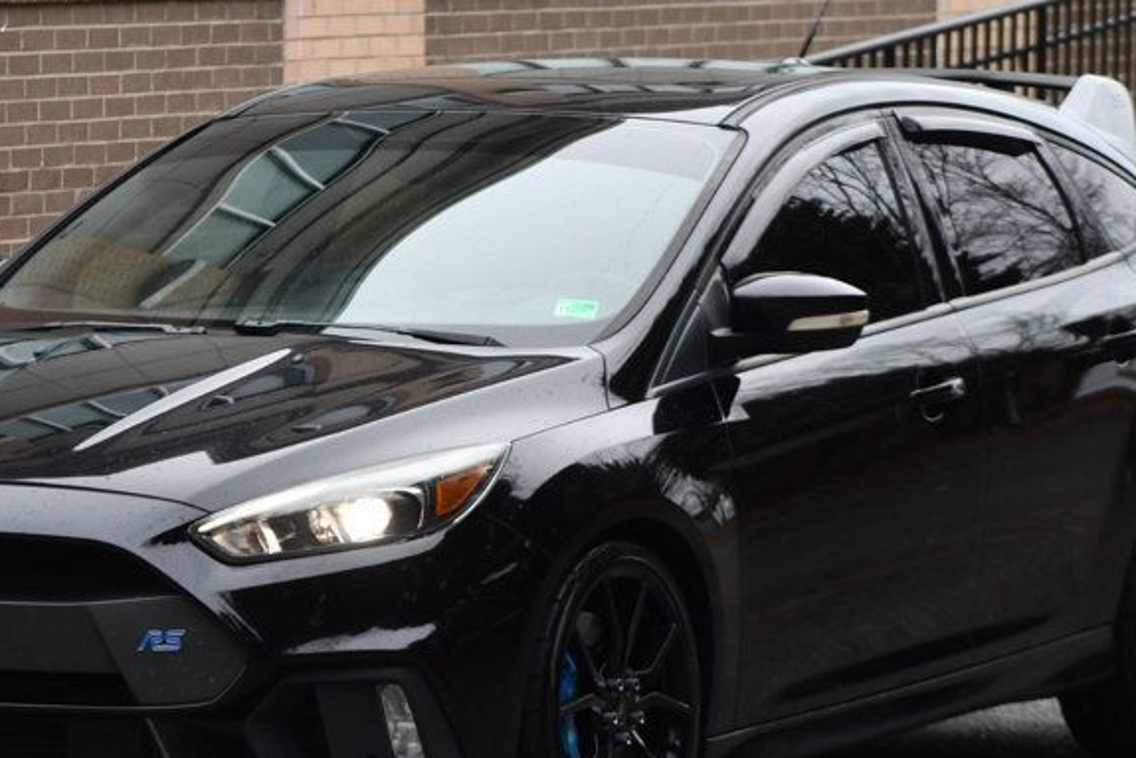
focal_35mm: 230
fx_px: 7259
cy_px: 301
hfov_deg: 8.9
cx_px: 449
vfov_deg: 6.0
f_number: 4.8
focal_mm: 86
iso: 450
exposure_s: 1/250
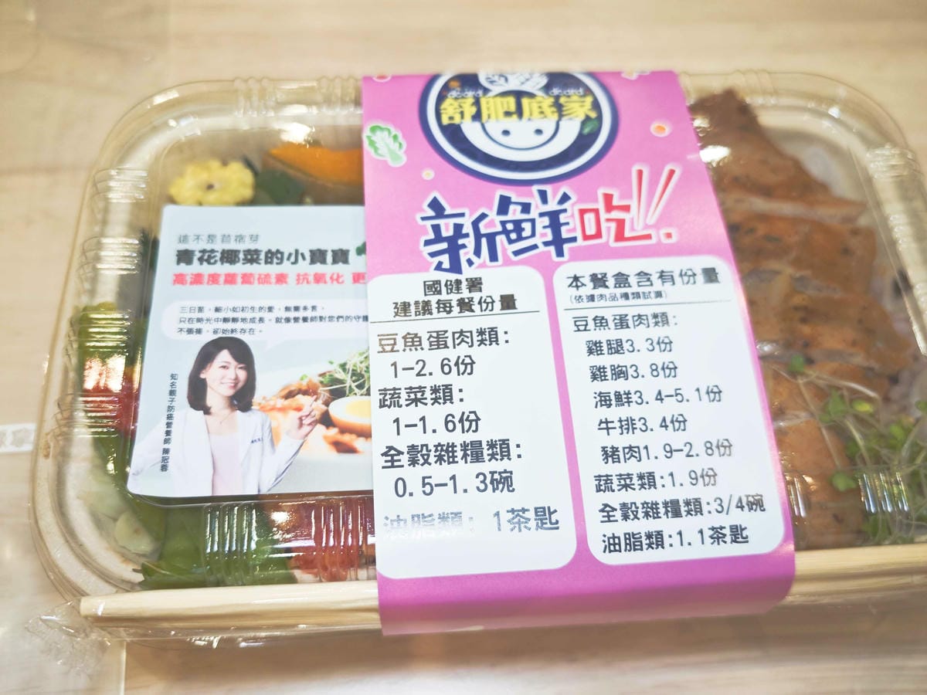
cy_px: 348
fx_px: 803
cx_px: 464
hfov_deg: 60.0
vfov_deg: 46.8
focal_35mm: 30
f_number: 2
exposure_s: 1/120
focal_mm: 8.72
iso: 125
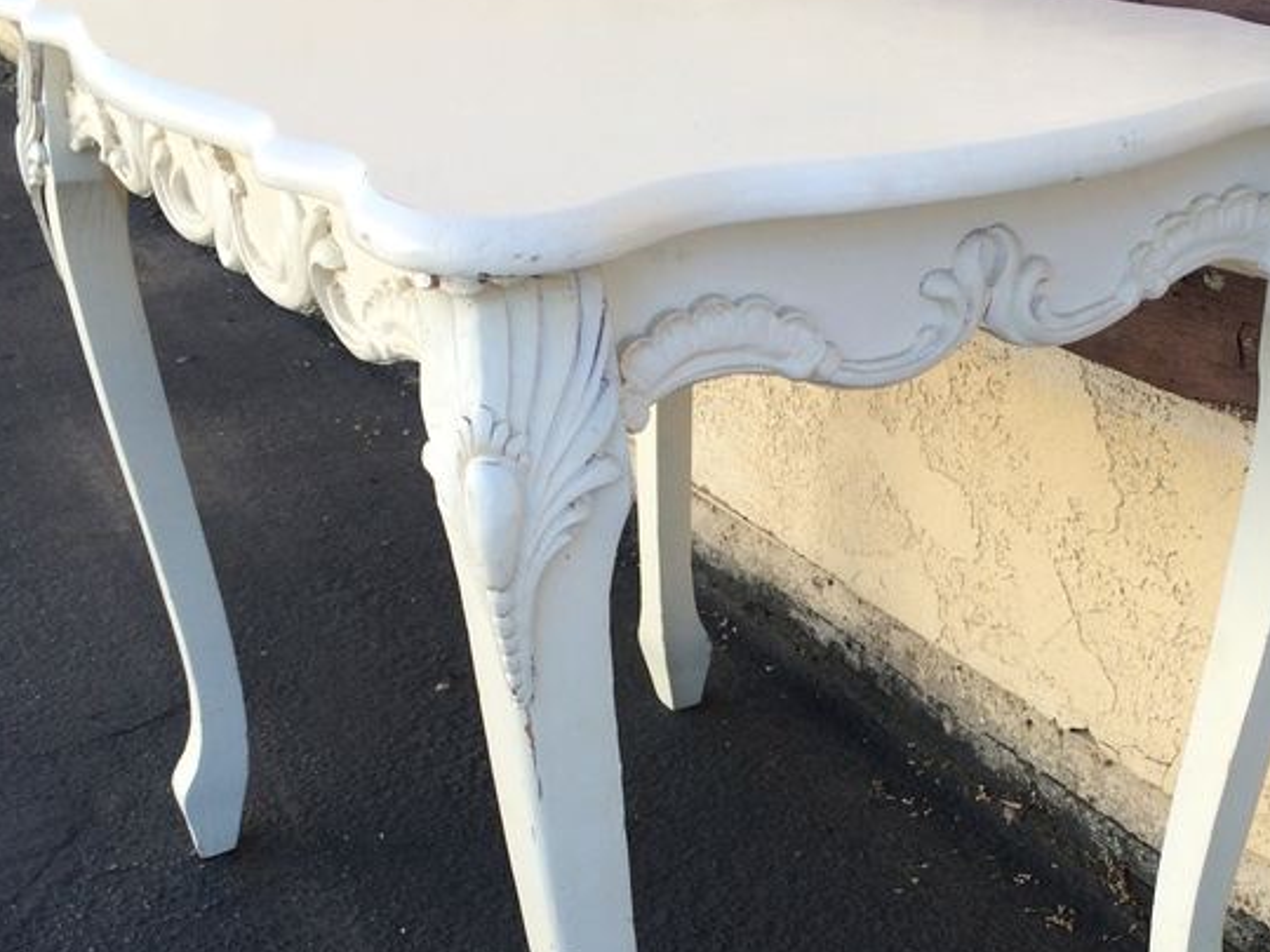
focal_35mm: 50
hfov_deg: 38.0
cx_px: 774
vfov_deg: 28.8
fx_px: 1834
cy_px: 683
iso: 32
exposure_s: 1/461
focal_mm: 4.12
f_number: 2.2
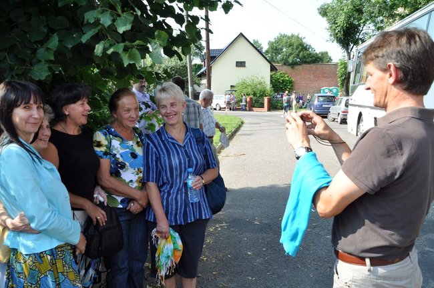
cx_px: 217
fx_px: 452
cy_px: 144
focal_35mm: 38
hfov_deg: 51.3
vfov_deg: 35.4
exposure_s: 1/80
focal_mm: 25
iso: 250
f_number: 13
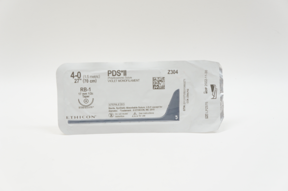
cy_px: 96
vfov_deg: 28.0
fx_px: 384
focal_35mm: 48
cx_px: 144
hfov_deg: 41.2
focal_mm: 32
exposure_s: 1/50
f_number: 6.3
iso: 400
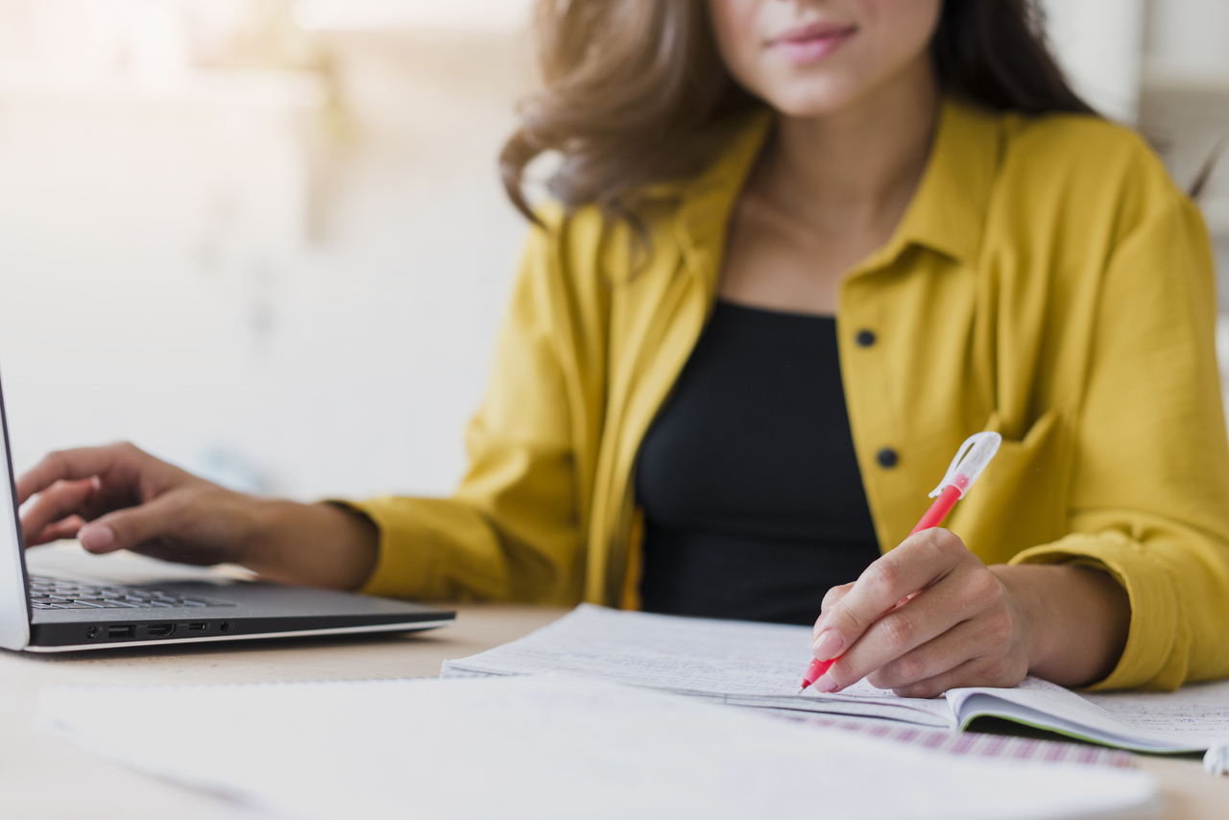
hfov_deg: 39.6
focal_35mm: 50
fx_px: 1707
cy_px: 410
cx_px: 614
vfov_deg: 27.0
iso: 320
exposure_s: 1/200
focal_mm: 50
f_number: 2.8
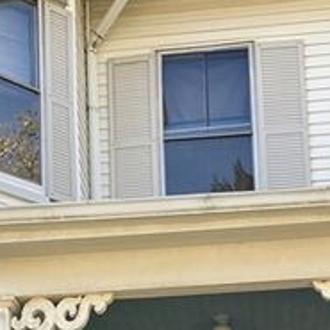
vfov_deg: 17.1
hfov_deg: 19.5
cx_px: 143
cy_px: 532
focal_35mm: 89
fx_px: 960
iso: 25
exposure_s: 1/230
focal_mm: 3.99
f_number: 1.8
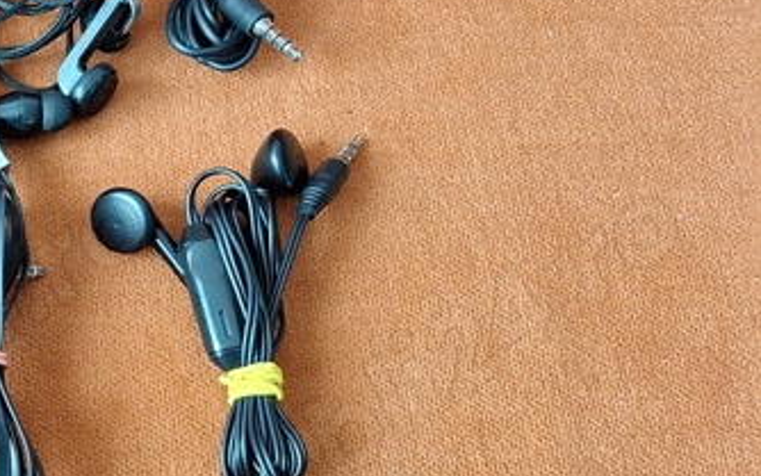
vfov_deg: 17.6
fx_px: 1515
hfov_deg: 23.0
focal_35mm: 73
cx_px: -369
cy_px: 419
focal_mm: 5.54
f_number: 1.8
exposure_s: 1/50
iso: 160
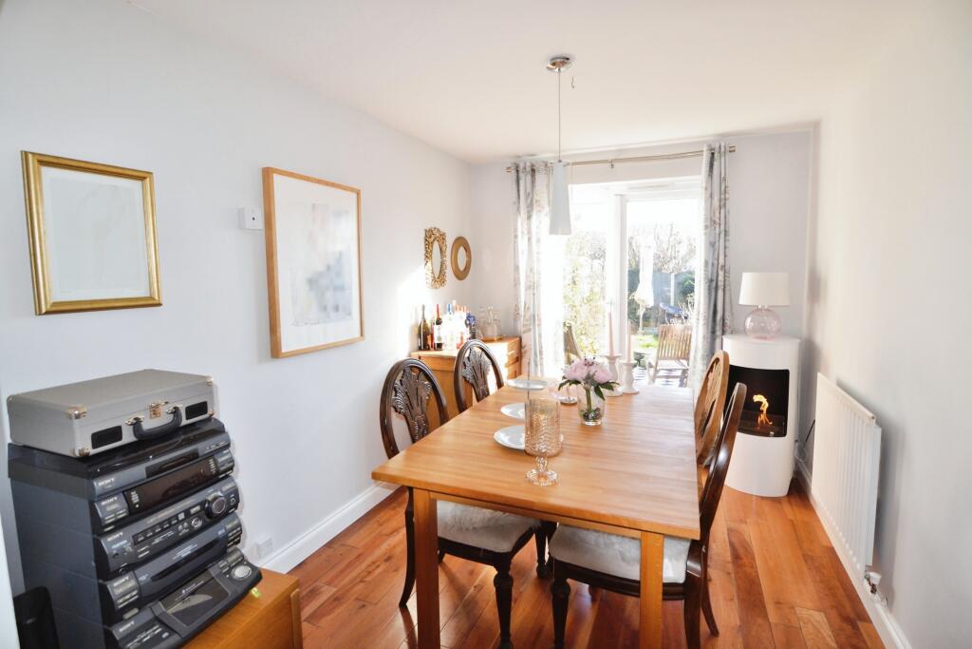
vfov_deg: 72.1
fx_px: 446
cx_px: 486
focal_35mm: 16
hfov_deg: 95.0
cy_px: 324
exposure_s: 1/125
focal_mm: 11
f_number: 4
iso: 400
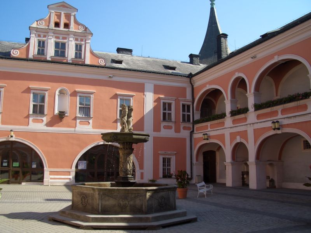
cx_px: 156
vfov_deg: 40.7
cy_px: 116
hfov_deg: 52.6
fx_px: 314
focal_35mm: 35
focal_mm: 5.8
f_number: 4.3
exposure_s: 1/320
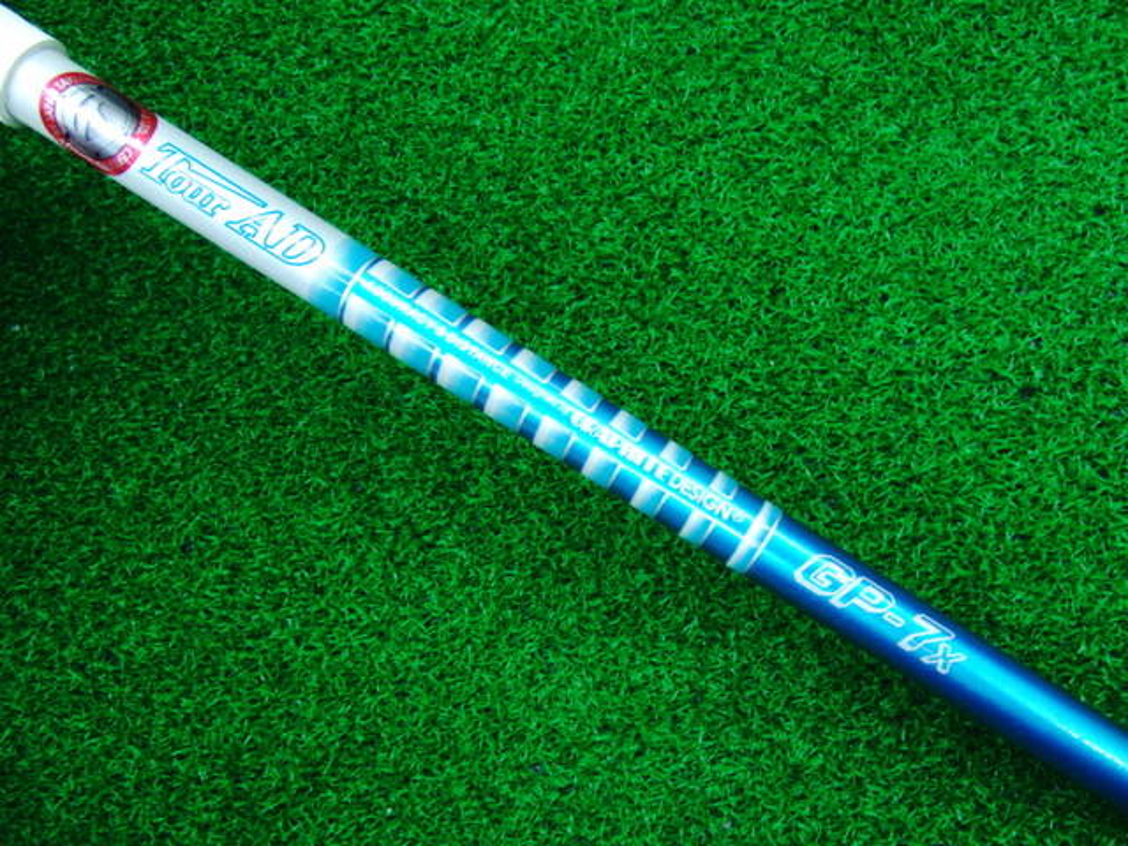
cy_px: 423
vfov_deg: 38.7
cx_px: 564
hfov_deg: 50.1
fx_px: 1206
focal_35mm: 37
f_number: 3.6
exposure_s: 1/40
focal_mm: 6.42
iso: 400
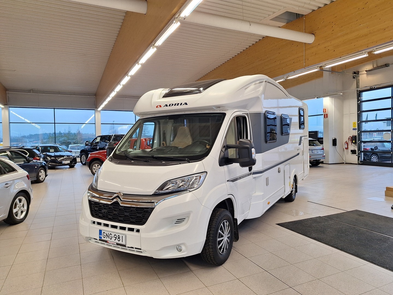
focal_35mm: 23
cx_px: 196
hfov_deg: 73.9
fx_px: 261
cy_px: 148
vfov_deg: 58.9
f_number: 1.8
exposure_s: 1/100
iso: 64
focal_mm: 5.54
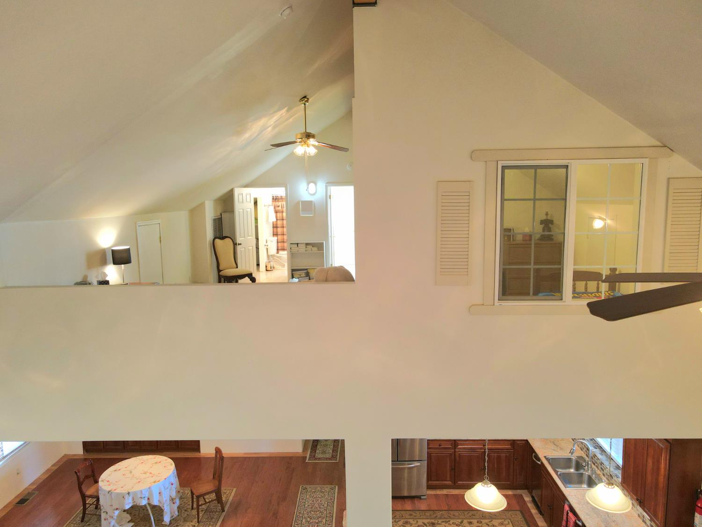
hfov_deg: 71.6
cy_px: 264
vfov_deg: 56.8
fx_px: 487
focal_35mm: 24
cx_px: 351
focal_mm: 4.5
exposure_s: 1/15
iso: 280
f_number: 2.8
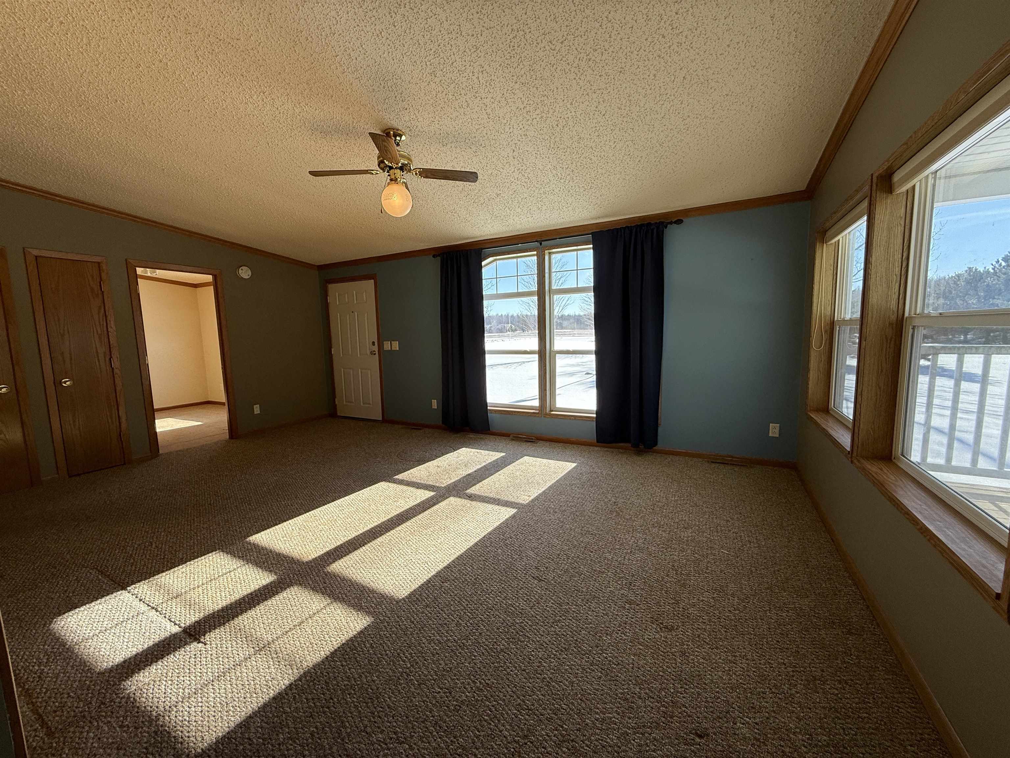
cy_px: 379
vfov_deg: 85.7
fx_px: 408
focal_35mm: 14
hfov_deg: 102.1
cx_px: 505
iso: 50
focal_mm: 2.22
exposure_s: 1/324
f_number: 2.2
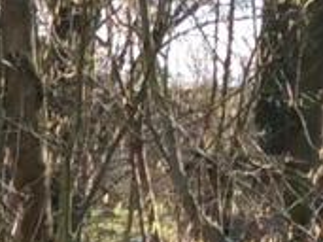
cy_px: 729
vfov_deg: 5.6
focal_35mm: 250
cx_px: -436
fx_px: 2331
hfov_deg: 7.4
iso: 32
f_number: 2.4
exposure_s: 1/355
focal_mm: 3.3
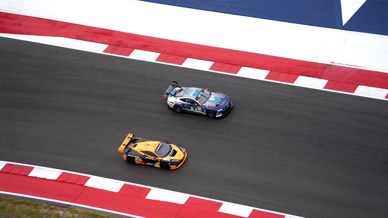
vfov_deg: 7.8
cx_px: 195
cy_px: 103
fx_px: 1605
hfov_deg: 13.8
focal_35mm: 156
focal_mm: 141
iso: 125
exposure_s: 1/500
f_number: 4
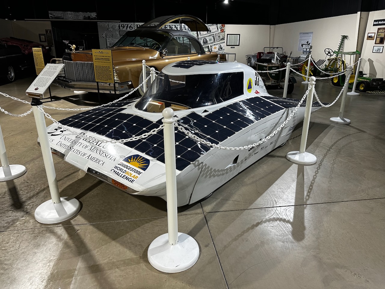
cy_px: 144
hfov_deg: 71.6
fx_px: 267
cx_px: 192
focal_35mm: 24
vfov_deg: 56.8
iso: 200
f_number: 1.78
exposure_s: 1/60
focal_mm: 6.86
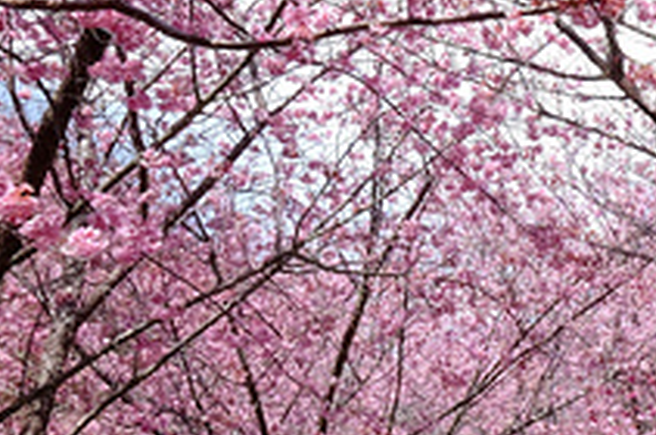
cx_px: 802
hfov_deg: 29.7
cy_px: 303
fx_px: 1037
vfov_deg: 23.6
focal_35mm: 57
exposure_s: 1/56
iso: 200
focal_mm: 10
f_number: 9
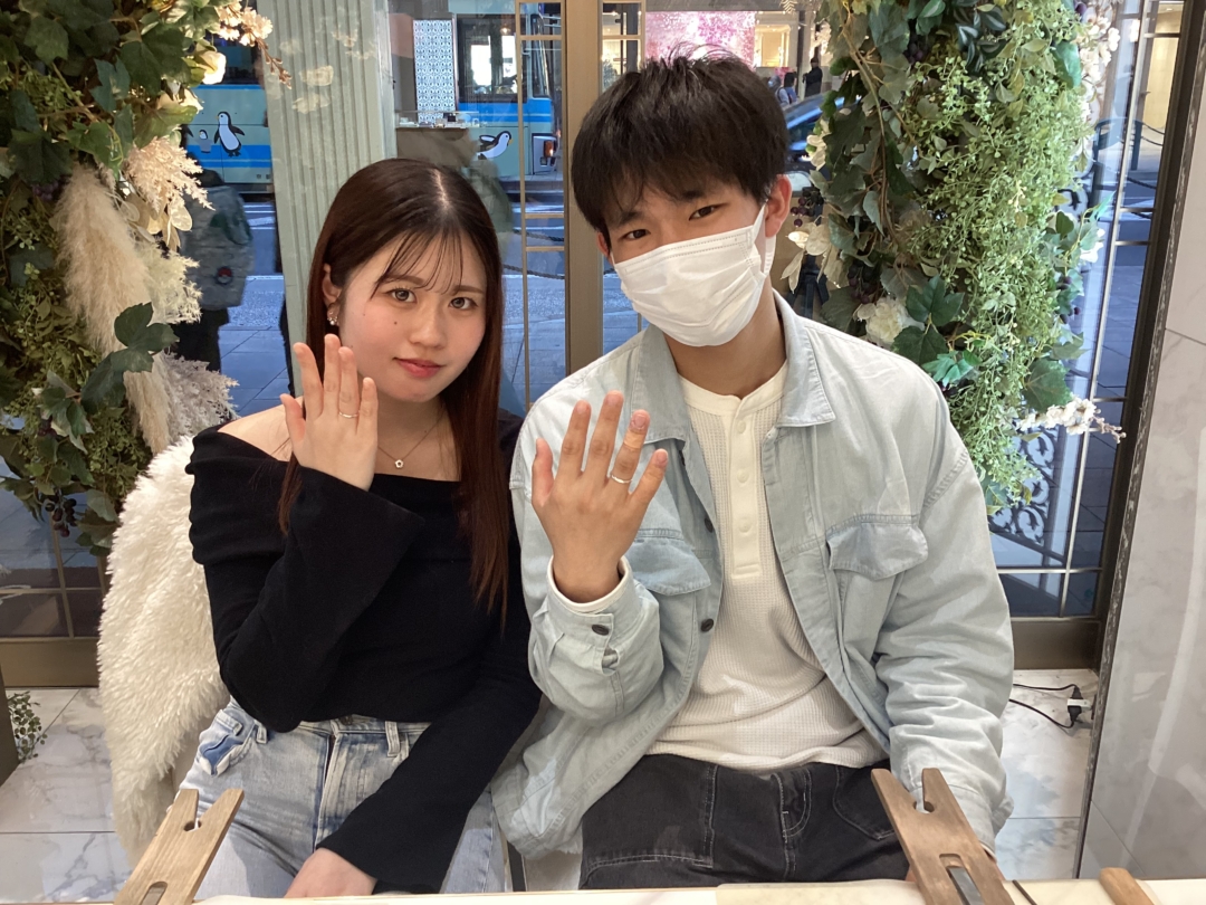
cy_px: 452
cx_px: 603
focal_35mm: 31
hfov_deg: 58.4
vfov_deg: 45.4
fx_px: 1080
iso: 160
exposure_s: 1/60
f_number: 2.4
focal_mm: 3.3
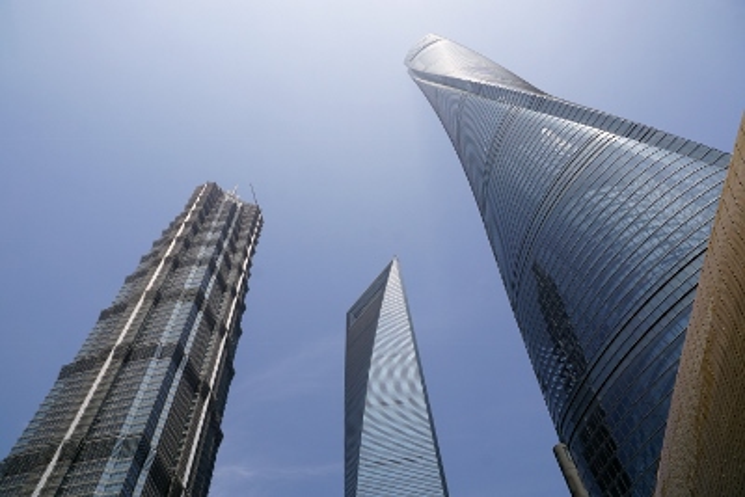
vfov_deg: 48.0
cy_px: 248
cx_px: 372
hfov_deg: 67.4
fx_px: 559
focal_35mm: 27
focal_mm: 18
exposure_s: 1/400
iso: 100
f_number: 10
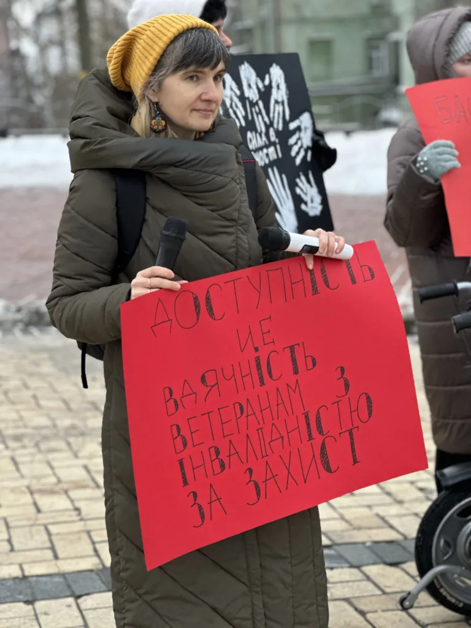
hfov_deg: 19.1
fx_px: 1397
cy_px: 314
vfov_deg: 25.3
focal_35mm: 77
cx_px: 236
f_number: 2.8
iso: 250
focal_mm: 9
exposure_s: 1/73
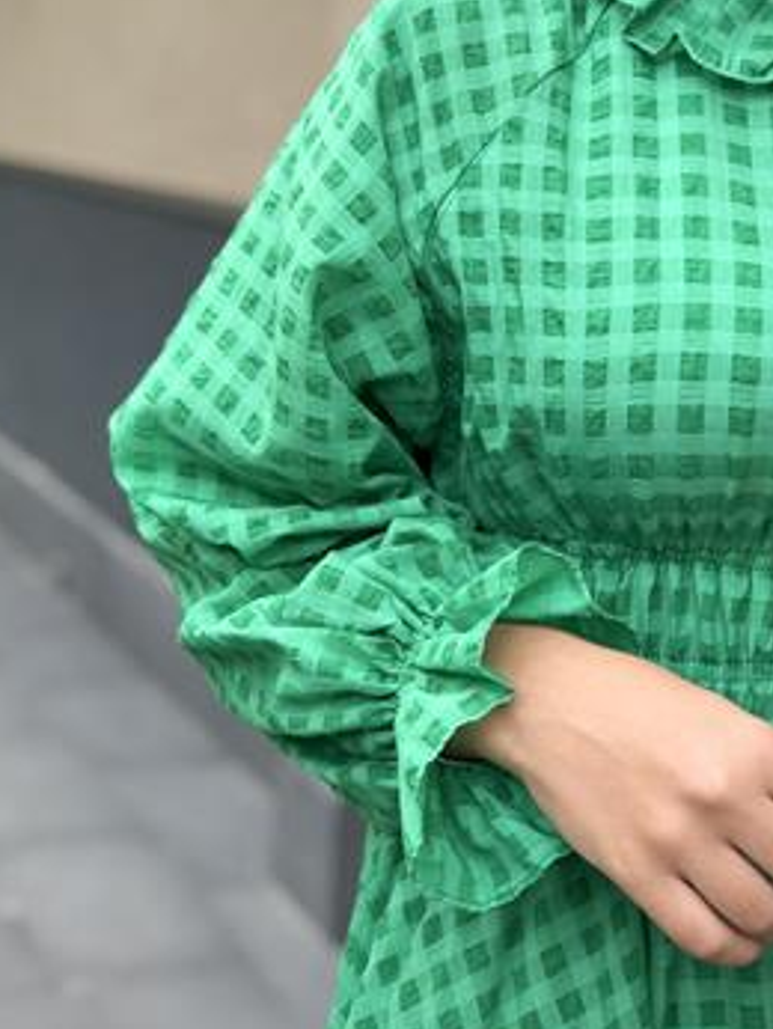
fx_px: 2022
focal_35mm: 68
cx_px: 381
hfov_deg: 21.6
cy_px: 448
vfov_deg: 28.5
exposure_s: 1/126
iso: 20
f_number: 2.8
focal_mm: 6.6
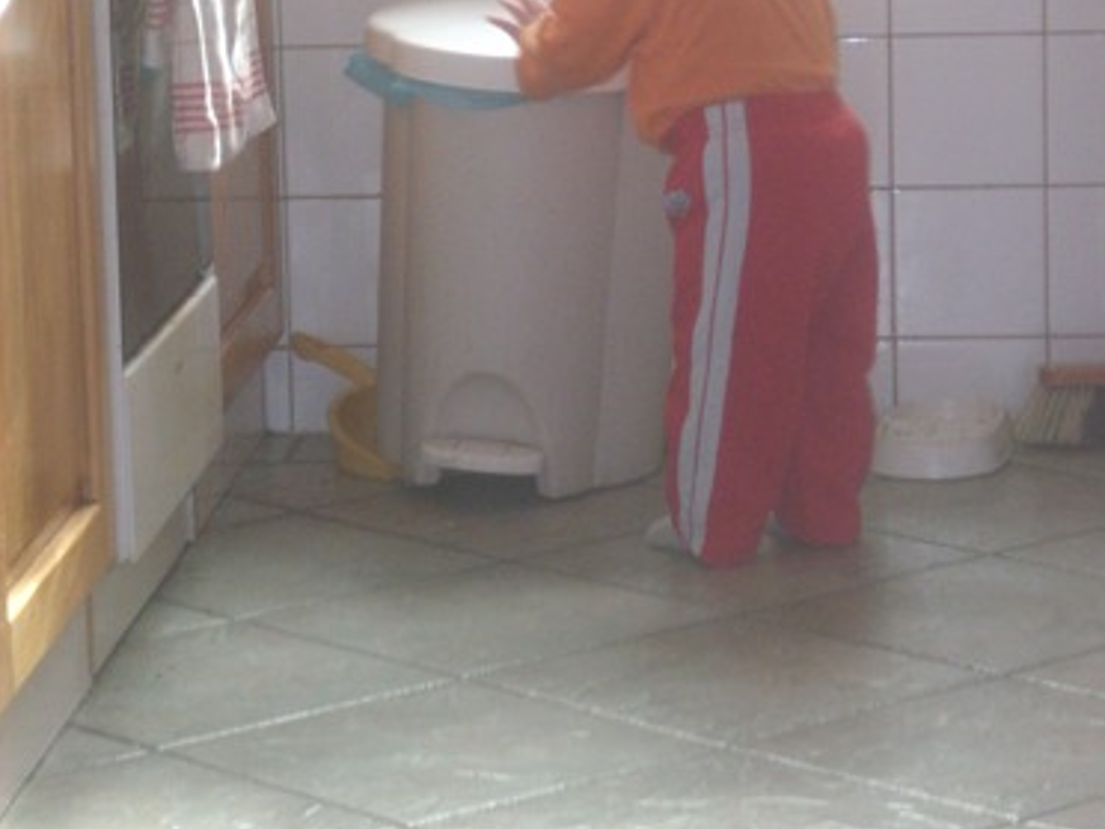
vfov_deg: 9.7
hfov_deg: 13.0
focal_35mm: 152
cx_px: 554
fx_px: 4852
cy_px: 137
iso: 259
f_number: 5.2
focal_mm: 18.6
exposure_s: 1/30
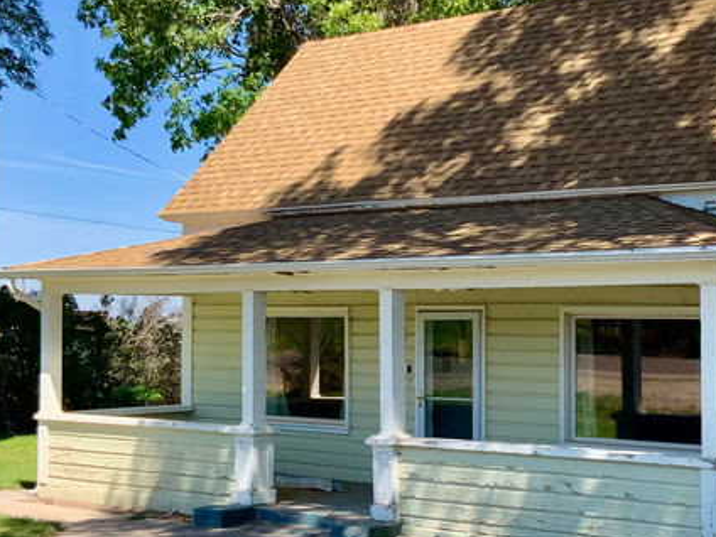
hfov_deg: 27.5
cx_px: 523
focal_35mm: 70
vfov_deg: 21.0
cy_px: 329
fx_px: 1448
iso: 16
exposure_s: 1/1015
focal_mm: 3
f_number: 1.8
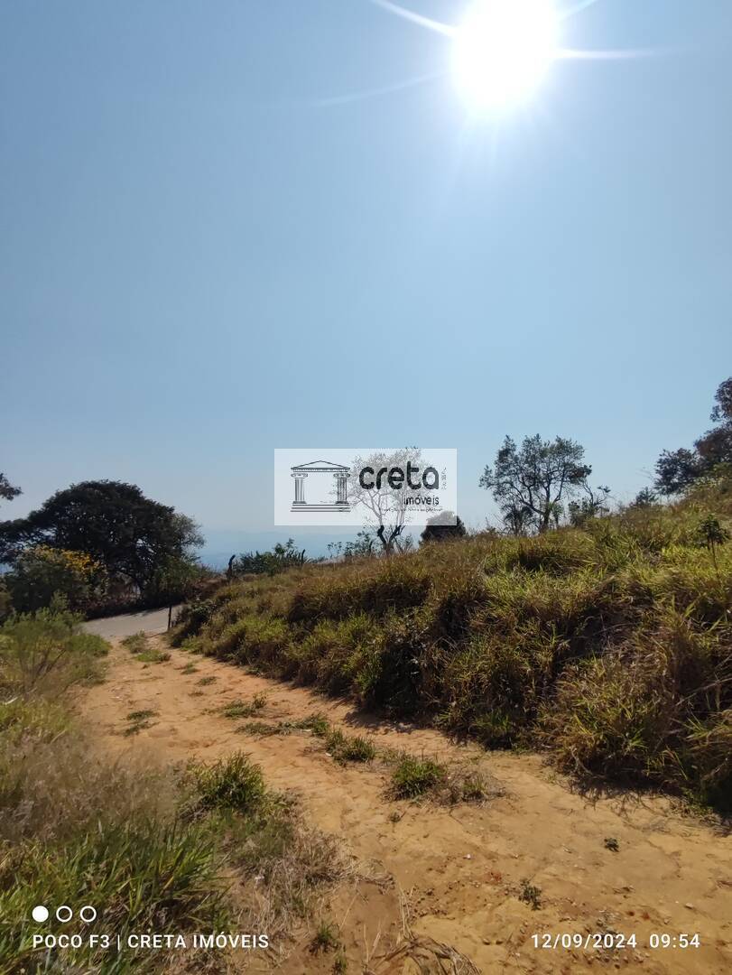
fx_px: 423
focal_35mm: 15
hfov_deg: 81.8
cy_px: 488
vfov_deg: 98.1
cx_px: 366
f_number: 2.2
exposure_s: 1/4886
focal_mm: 1.65
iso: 50
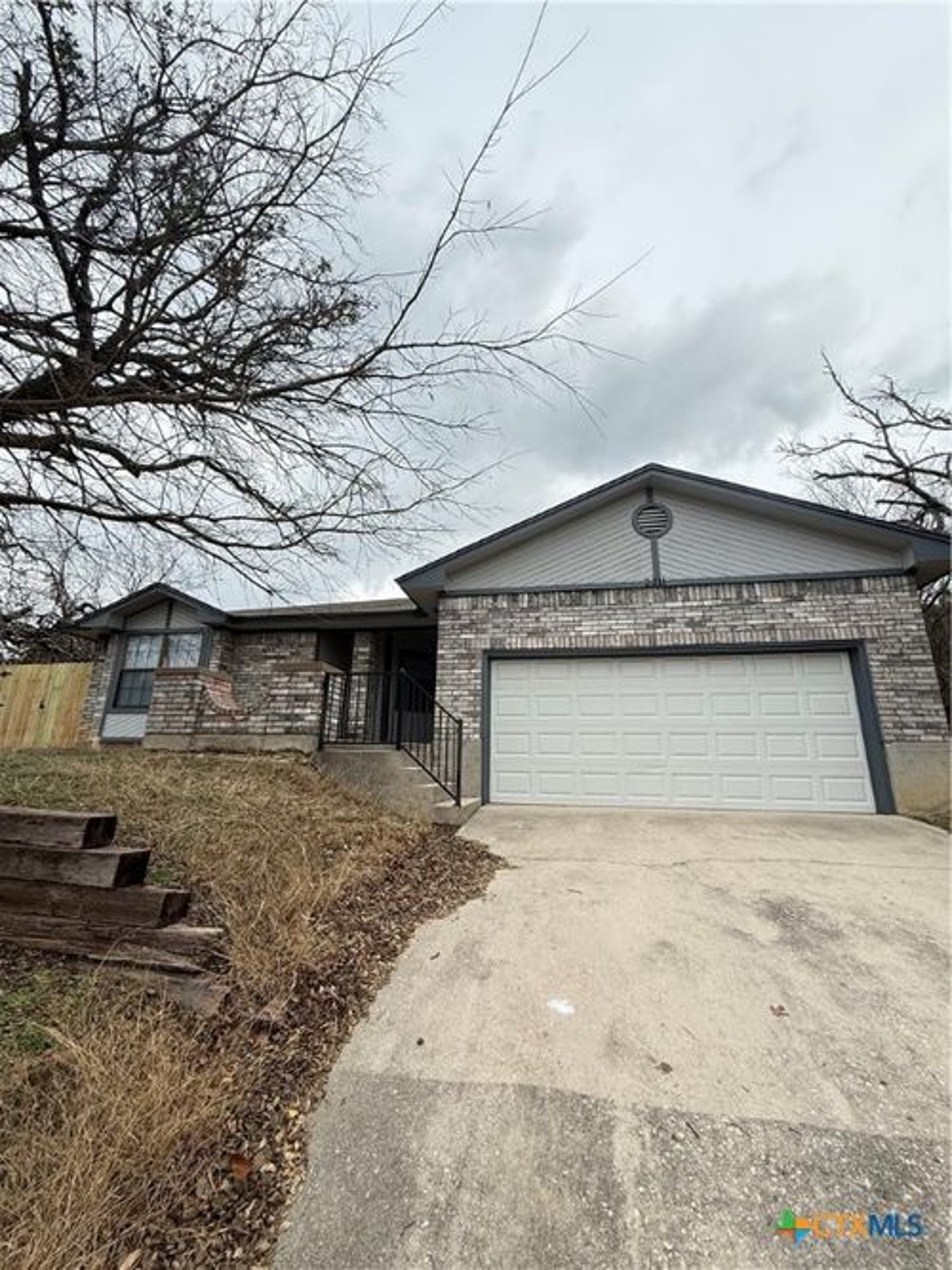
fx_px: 514
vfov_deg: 102.1
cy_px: 635
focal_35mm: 14
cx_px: 476
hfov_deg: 85.7
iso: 50
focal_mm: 2.22
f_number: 2.2
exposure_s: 1/888
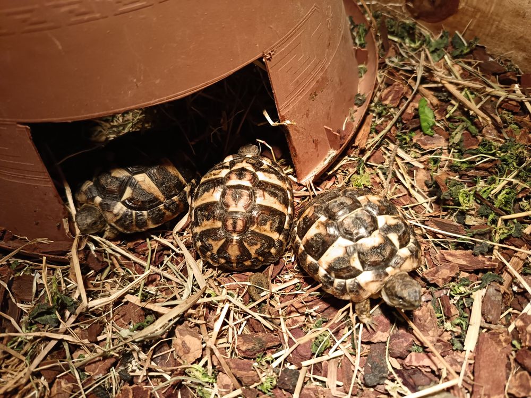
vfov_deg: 56.8
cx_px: 266
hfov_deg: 71.6
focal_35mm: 24
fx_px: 368
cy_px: 199
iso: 1606
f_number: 1.75
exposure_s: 1/100
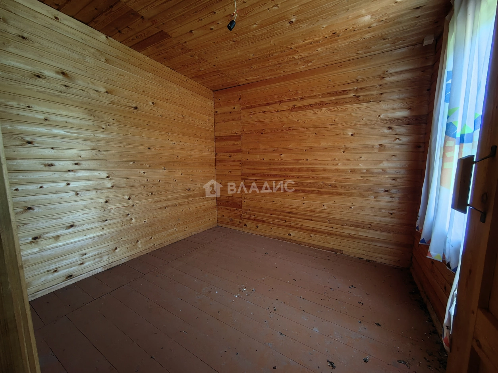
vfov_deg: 89.9
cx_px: 249
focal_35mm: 13
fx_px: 187
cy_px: 186
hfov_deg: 106.2
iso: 80
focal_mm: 1.95
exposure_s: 1/33.3
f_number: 2.2
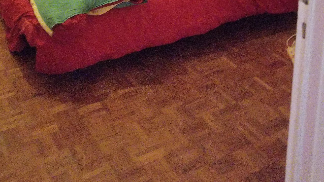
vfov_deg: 21.7
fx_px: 404
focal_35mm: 47
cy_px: -83
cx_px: 123
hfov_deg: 43.4
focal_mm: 4.25
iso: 800
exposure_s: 1/10
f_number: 1.7
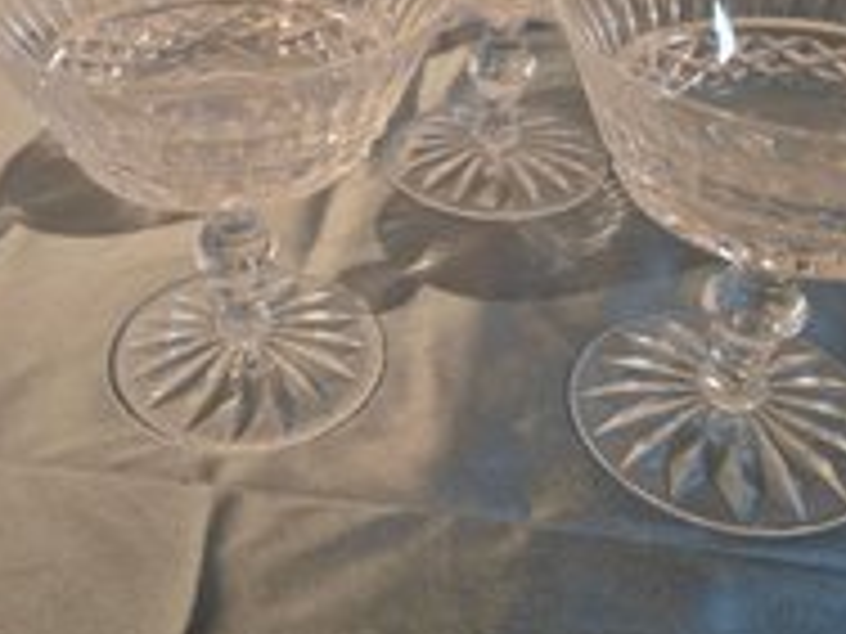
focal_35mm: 42
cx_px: 295
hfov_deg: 44.3
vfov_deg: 34.2
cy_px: 236
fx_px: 1026
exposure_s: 1/60
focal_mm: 6.3
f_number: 1.7
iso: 1000
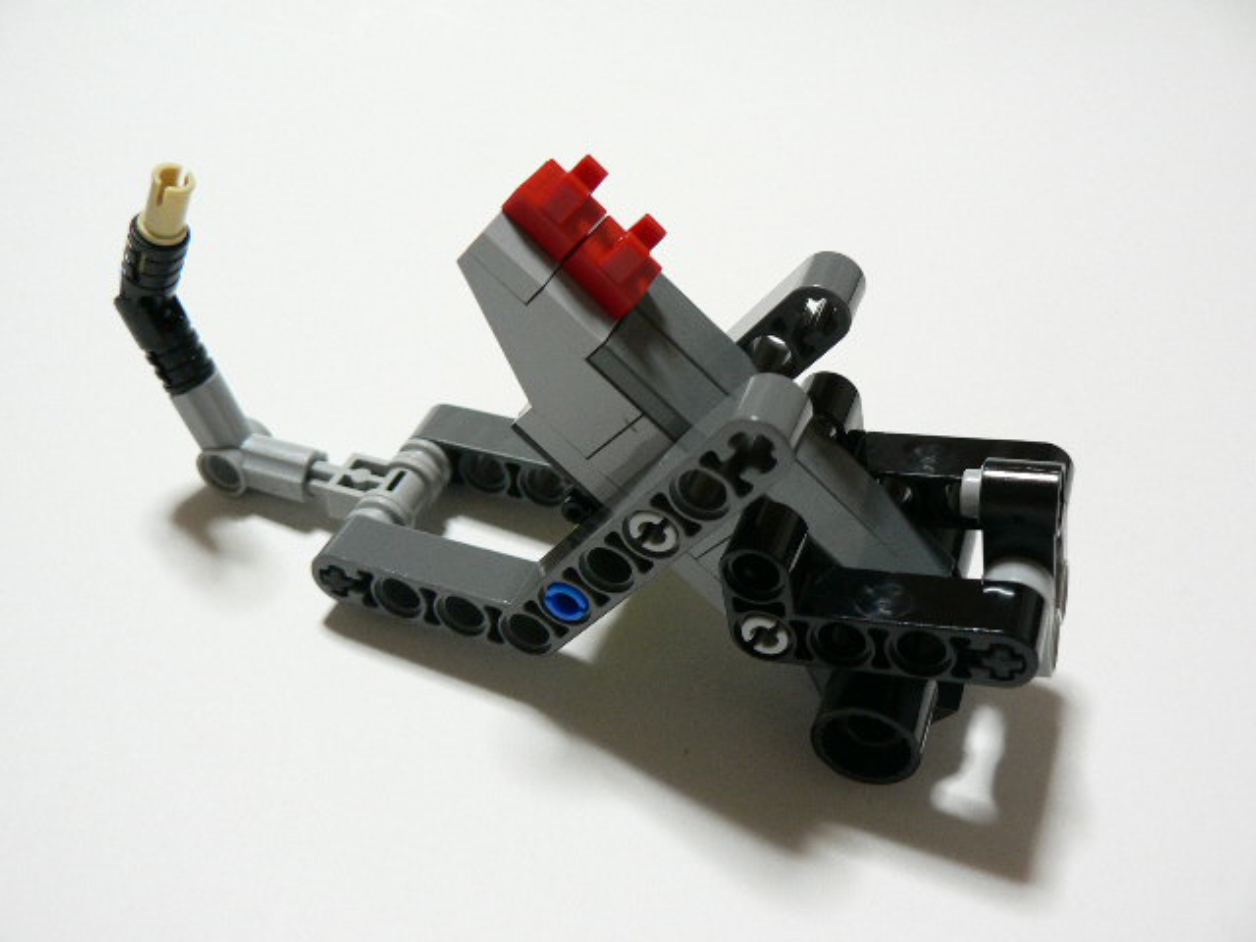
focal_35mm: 36
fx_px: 1306
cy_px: 471
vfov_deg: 39.7
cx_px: 628
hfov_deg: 51.4
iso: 200
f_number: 2.8
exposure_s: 1/15
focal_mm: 6
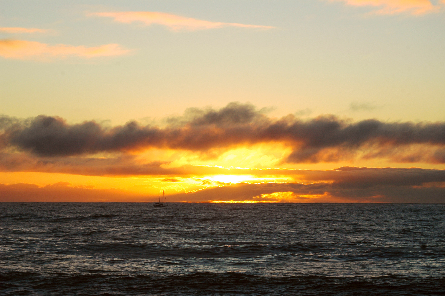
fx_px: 1482
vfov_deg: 11.4
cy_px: 148
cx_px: 222
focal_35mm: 120
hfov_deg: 17.1
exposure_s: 1/400
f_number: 10
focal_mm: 80
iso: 200
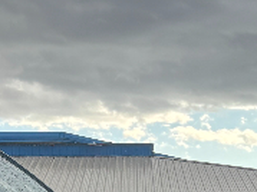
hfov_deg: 12.8
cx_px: -90
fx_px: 1105
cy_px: 378
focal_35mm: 149
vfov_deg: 9.3
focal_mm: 5.96
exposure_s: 1/1068
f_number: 1.6
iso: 50
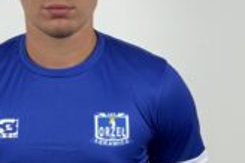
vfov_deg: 10.8
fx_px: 857
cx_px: 58
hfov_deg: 16.2
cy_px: 155
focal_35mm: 126
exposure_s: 1/100
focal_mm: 6.76
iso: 80
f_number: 1.78
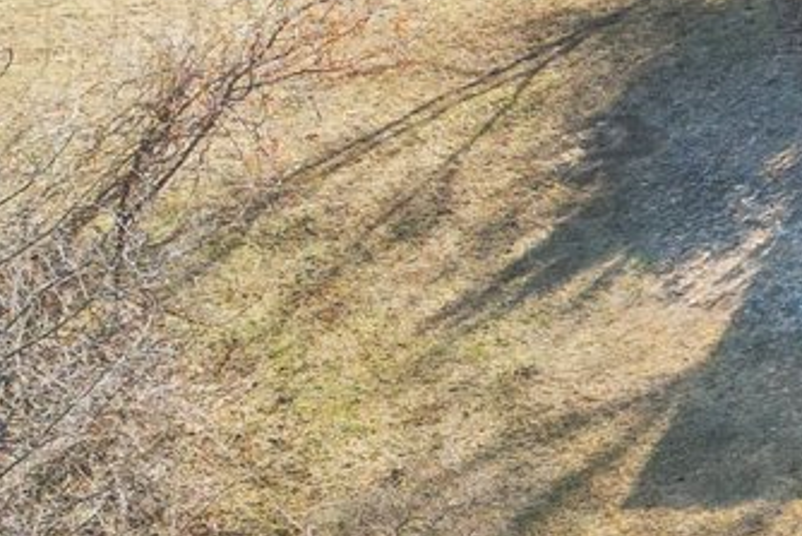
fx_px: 3410
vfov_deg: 9.0
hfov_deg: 11.1
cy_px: 115
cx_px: 1974
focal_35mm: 153
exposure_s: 1/180
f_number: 1.7
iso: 150
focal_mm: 6.7
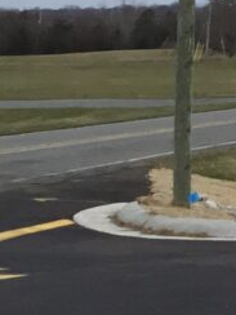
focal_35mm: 195
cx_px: 700
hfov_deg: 6.9
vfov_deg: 9.4
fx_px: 1773
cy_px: -327
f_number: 2.4
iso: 25
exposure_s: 1/783
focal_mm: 3.3
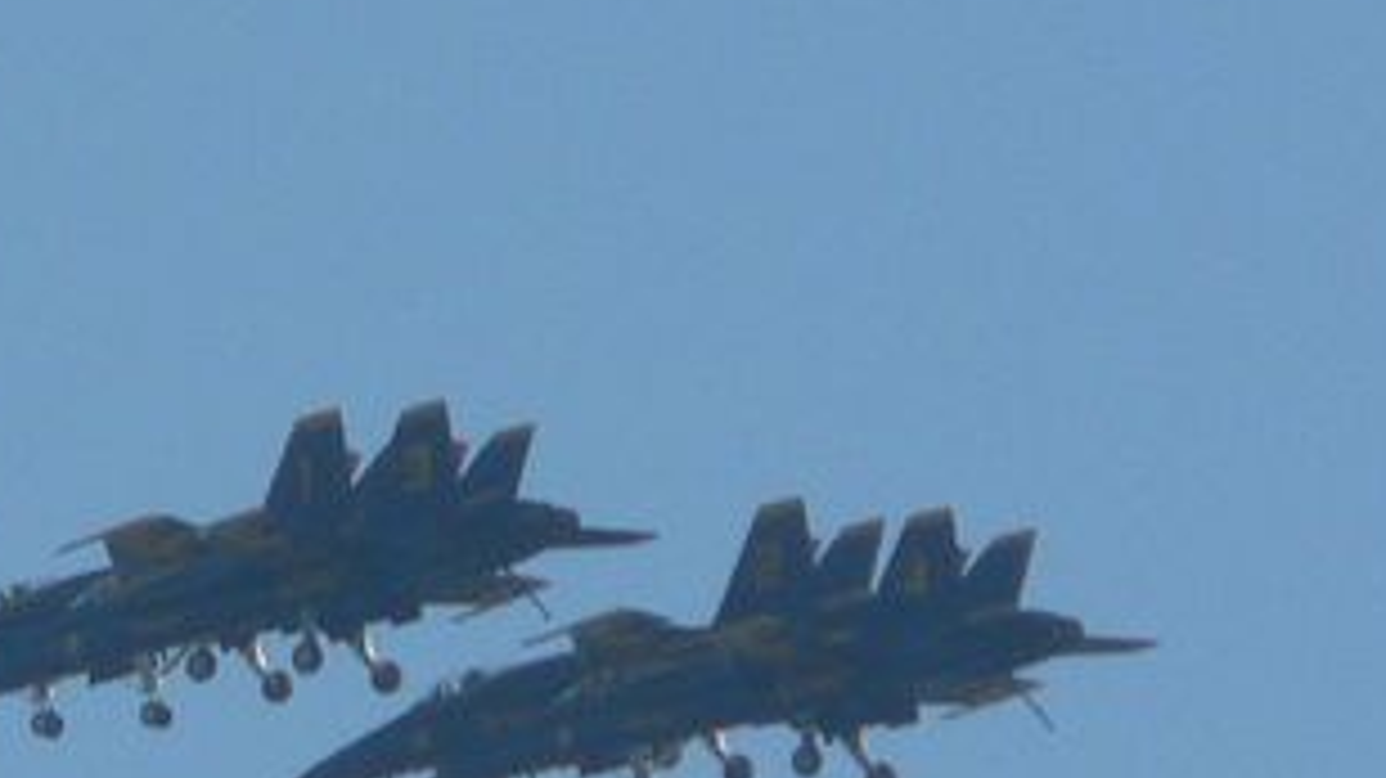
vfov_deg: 1.0
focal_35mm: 1224
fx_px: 44968
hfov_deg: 1.8
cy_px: 630
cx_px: 436
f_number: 5.6
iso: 80
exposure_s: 1/500
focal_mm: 72
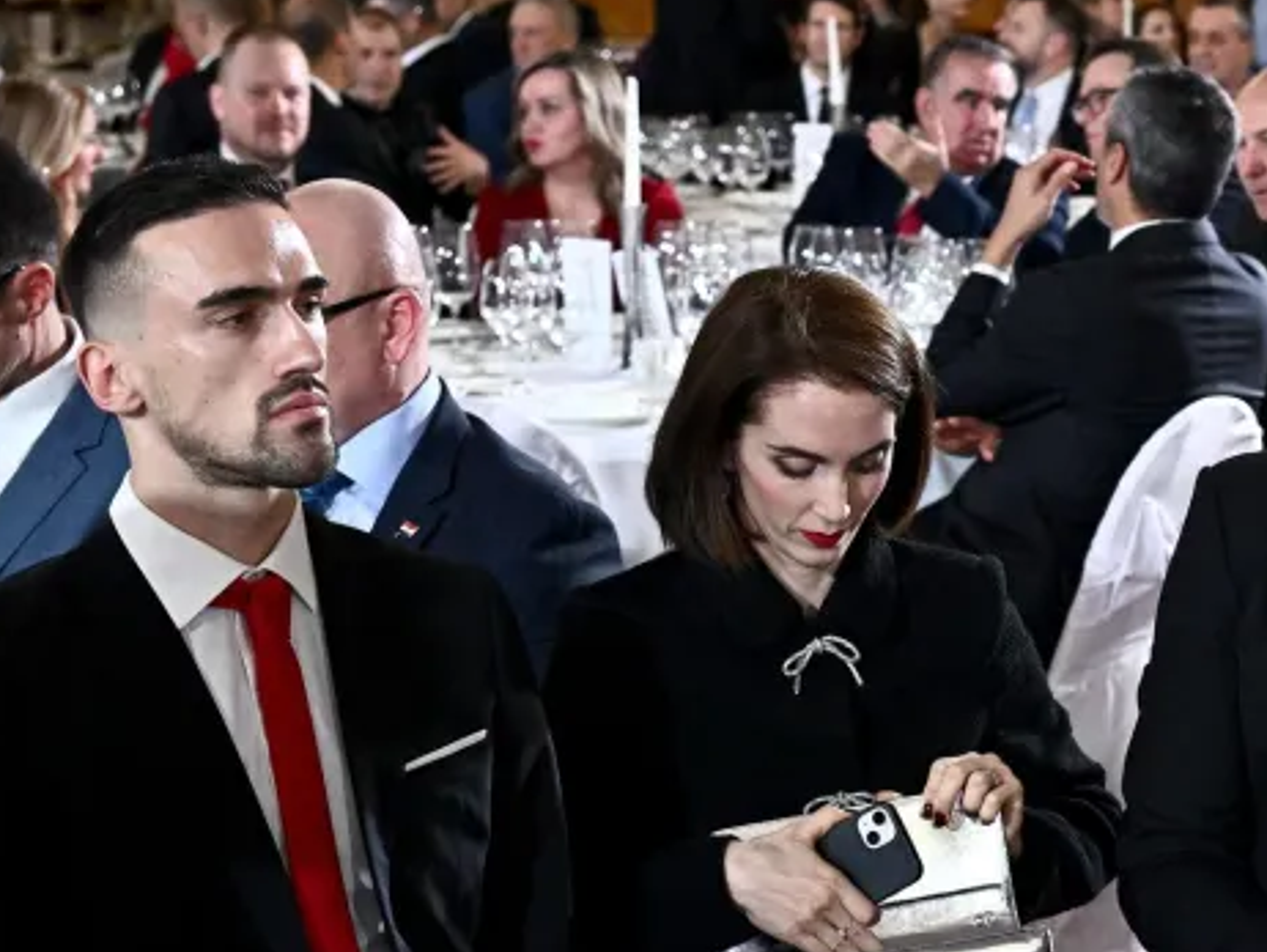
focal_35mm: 71
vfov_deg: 20.6
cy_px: 668
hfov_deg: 27.2
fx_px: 2600
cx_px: 872
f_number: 4
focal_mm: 45
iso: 3200
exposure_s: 1/320
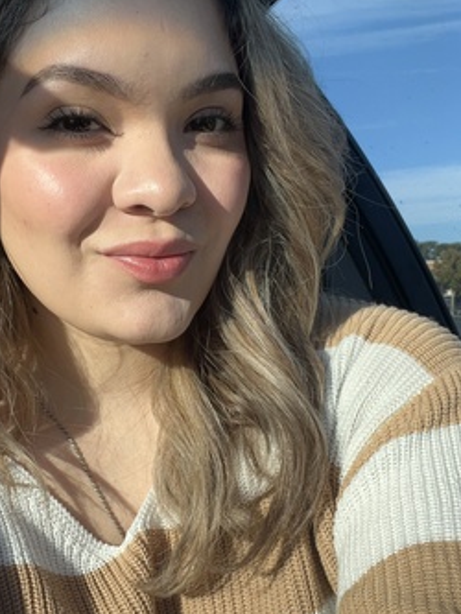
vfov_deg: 42.0
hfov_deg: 32.1
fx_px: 799
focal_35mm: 45
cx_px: 172
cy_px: 325
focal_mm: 2.71
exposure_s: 1/433
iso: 32
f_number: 2.2
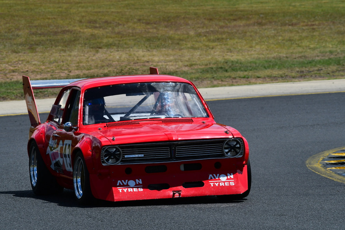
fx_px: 4745
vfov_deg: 2.8
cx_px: 172
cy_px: 115
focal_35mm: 495
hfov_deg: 4.2
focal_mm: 330
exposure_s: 1/640
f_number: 13
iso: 320
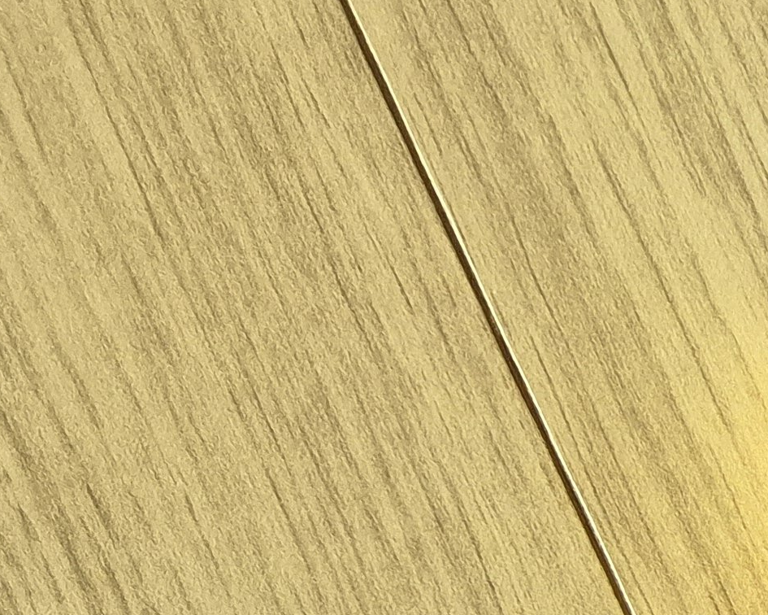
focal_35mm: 95
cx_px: 1512
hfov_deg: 16.0
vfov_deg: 15.6
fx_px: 2159
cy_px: 735
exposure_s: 1/120
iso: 800
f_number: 1.8
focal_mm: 5.4
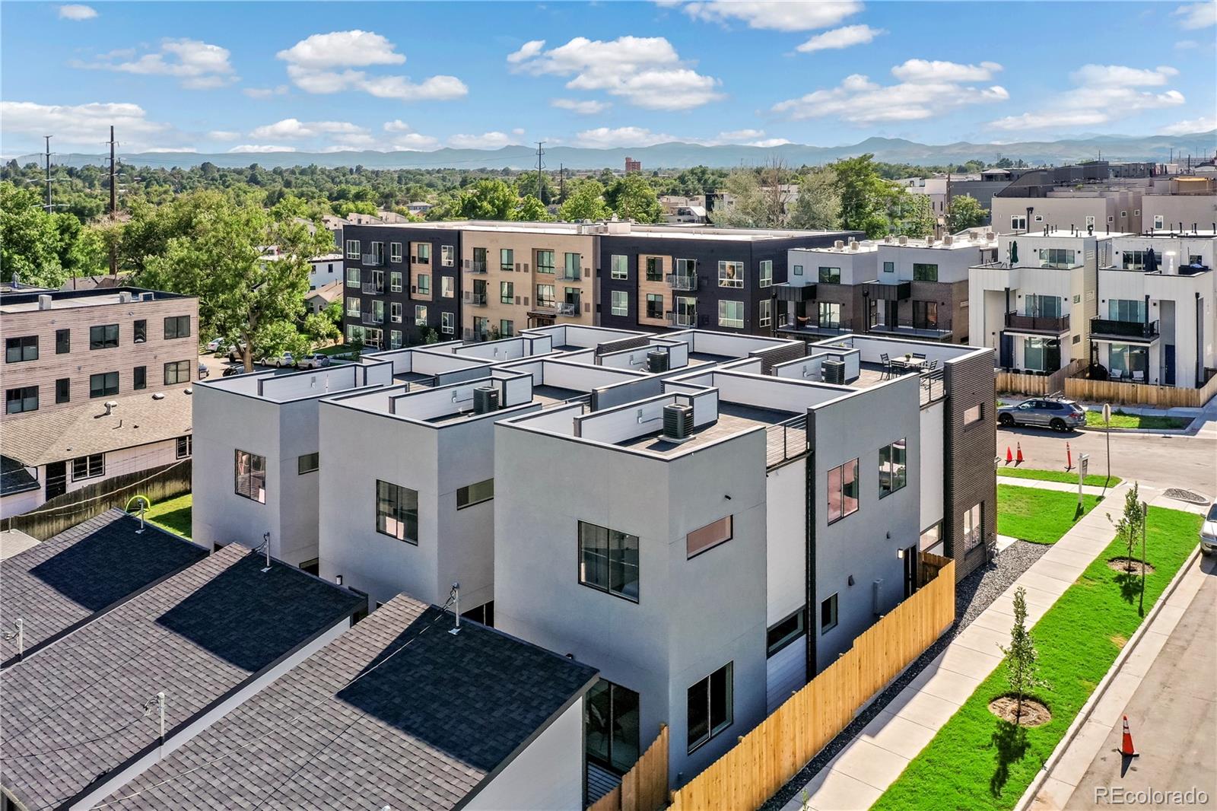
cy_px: 406
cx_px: 608
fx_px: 946
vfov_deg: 46.4
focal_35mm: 28
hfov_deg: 65.5
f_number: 5.6
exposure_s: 1/500
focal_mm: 10.26
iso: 100
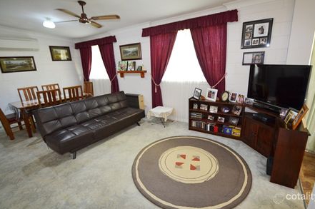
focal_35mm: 16
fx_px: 140
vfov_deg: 73.6
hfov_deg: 96.8
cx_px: 163
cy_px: 100
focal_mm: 10
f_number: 3.5
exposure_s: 1/60
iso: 900
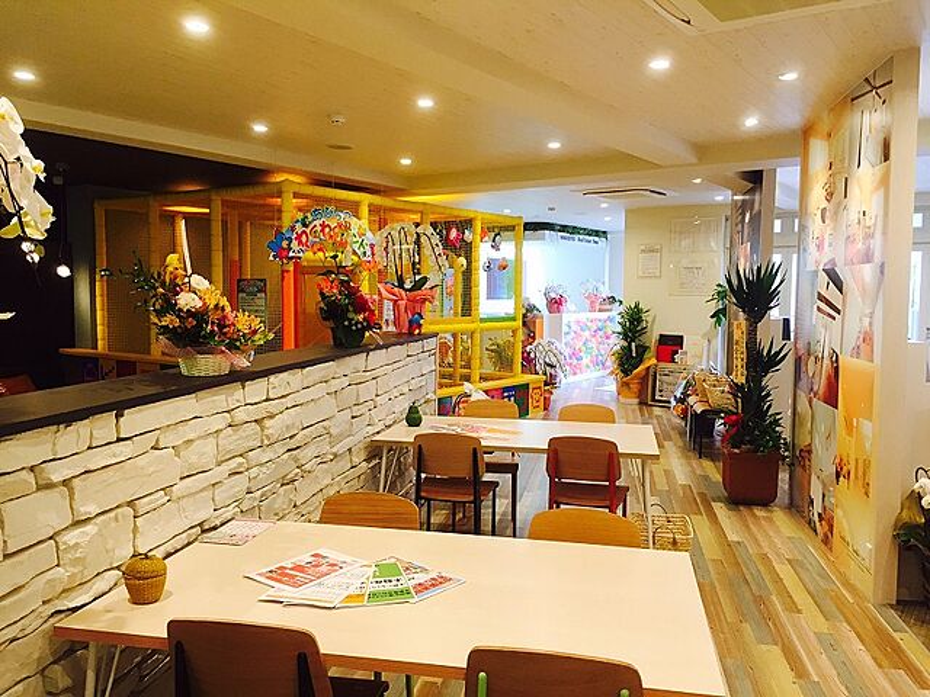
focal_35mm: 29
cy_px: 348
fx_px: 779
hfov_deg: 61.7
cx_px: 465
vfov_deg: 48.2
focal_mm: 4.15
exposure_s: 1/30
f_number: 2.2
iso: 32
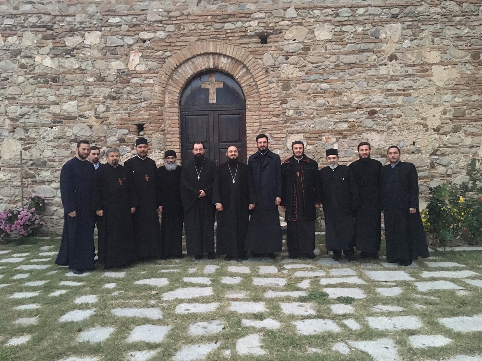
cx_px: 241
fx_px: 404
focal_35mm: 29
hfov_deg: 61.7
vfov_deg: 48.2
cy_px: 180
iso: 500
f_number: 2.2
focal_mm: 4.15
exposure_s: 1/17
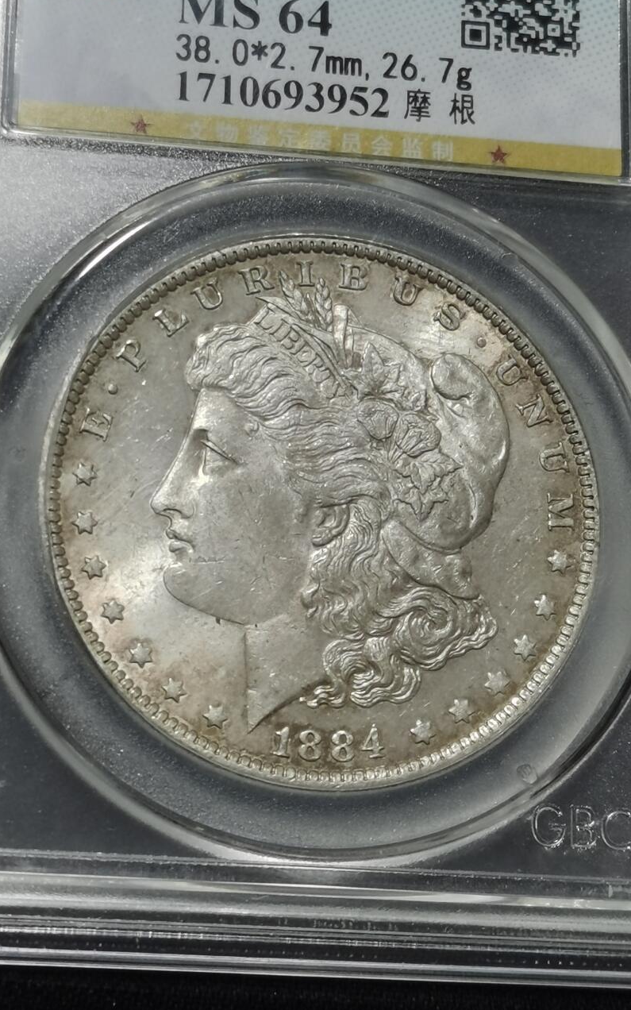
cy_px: 364
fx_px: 2807
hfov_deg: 12.8
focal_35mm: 102
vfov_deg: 20.3
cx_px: 290
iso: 50
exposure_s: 1/100
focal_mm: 5.58
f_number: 1.8
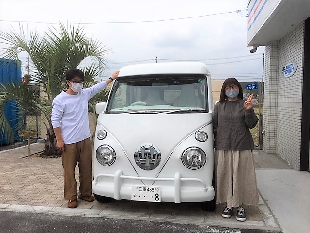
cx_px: 155
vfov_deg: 48.2
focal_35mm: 29
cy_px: 116
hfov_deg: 61.7
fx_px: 260
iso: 25
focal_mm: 4.15
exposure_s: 1/1923
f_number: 2.2
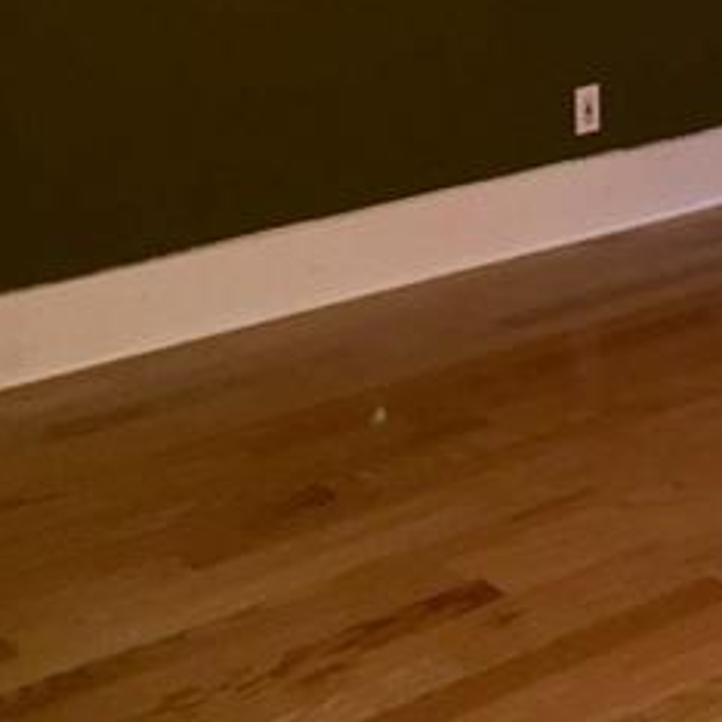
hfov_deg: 19.8
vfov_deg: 19.1
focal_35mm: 84
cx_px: 784
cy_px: -210
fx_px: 1982
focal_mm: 4.15
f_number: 2.2
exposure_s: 1/30
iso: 40
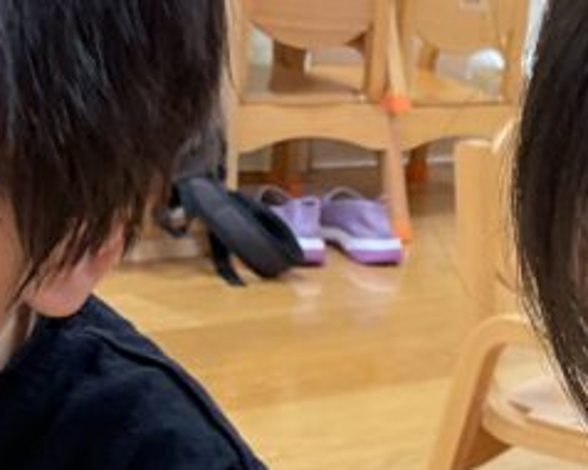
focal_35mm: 122
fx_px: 2121
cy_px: 752
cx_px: 914
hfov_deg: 14.6
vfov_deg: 11.9
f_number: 1.8
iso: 50
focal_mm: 3
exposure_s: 1/60
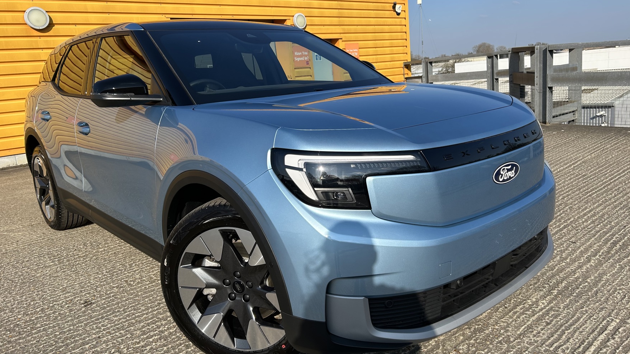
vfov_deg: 40.2
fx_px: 484
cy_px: 180
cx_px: 317
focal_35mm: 29
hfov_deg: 66.1
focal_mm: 5.7
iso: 50
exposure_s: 1/4115
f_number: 1.5
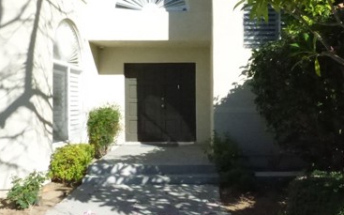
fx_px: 347
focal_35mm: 37
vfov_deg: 34.4
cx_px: 198
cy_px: 106
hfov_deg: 52.6
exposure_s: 1/2000
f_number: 8
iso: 1600
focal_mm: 3.58
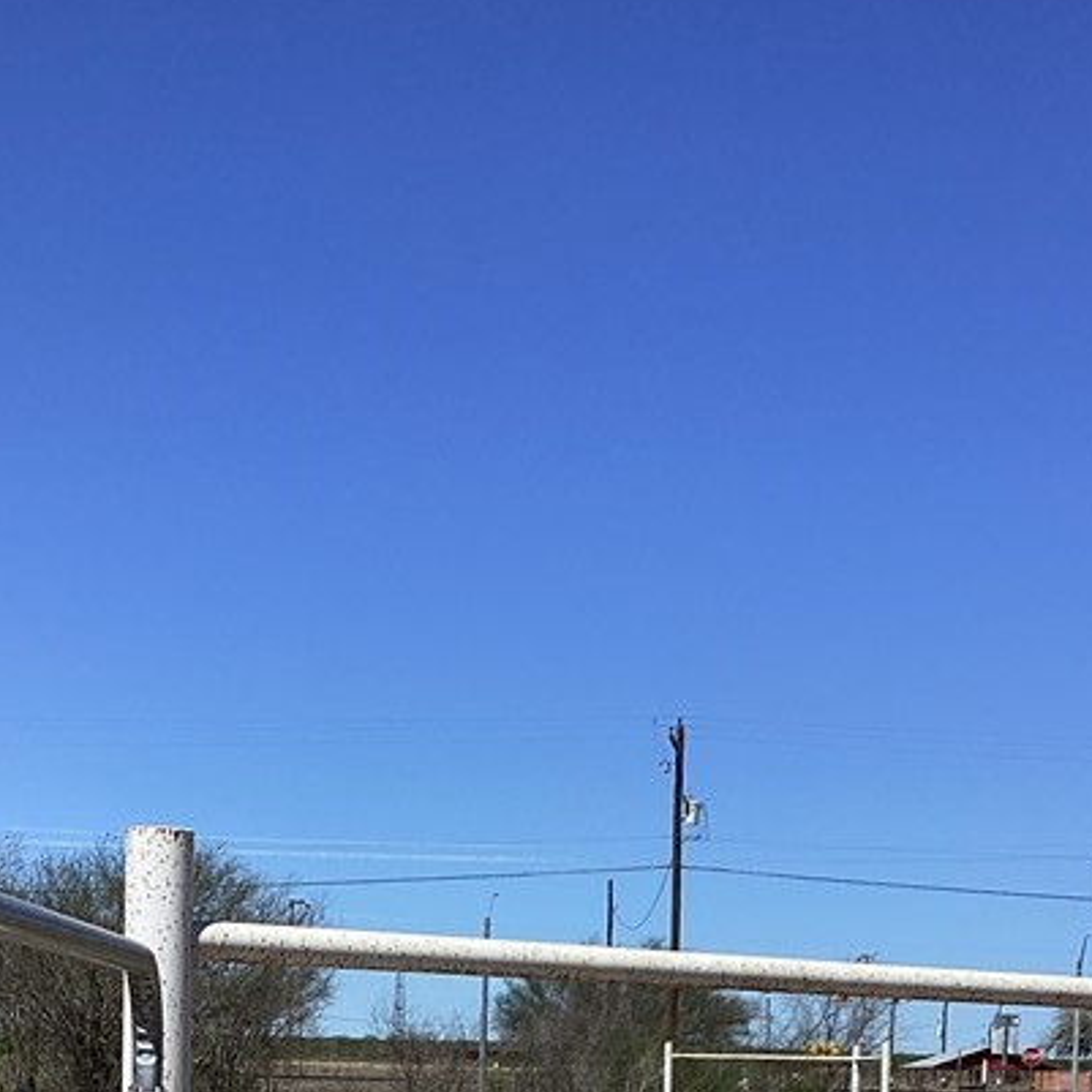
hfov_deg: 24.6
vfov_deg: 22.8
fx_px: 2498
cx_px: 498
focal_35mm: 70
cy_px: 1288
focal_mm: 3.3
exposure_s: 1/1942
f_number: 2.4
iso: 25
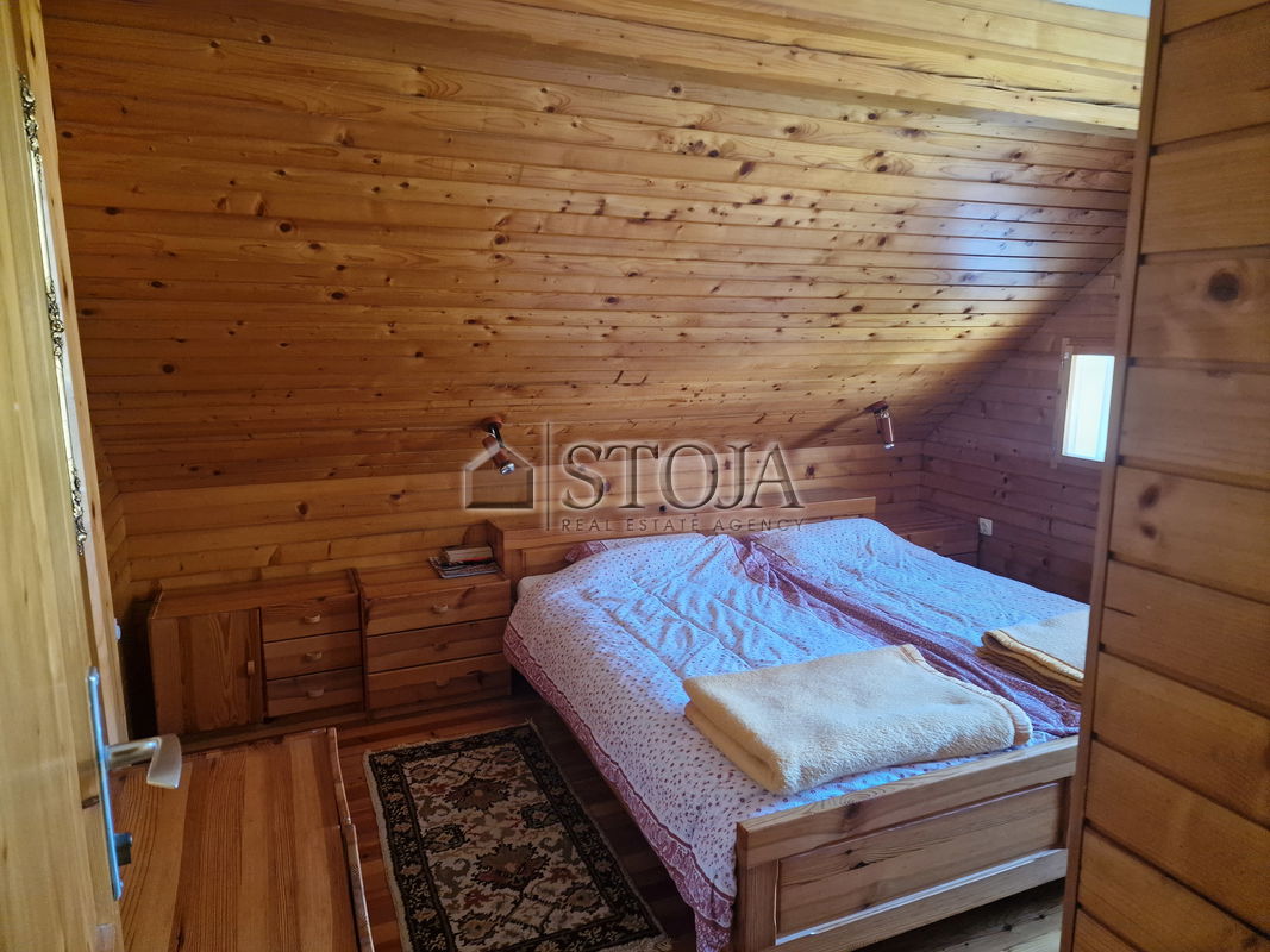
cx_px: 635
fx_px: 844
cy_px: 476
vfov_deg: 58.9
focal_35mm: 23
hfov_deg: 73.9
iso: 1000
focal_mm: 6.4
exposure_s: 1/100
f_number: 1.8
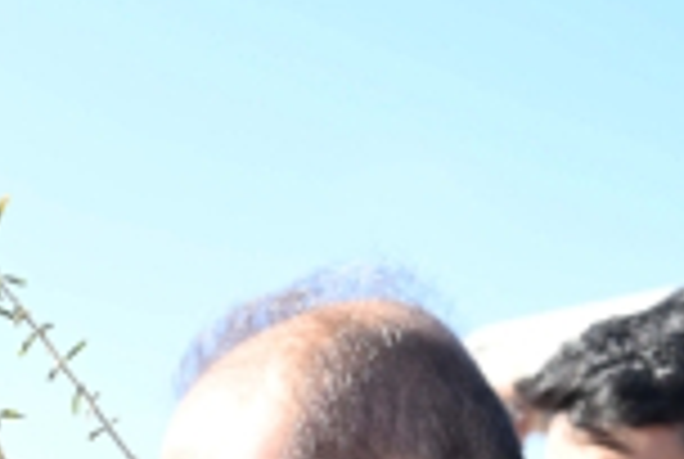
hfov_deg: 15.2
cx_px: -302
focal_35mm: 126
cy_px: 961
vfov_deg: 10.0
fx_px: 2399
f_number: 3.5
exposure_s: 1/320
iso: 100
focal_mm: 24
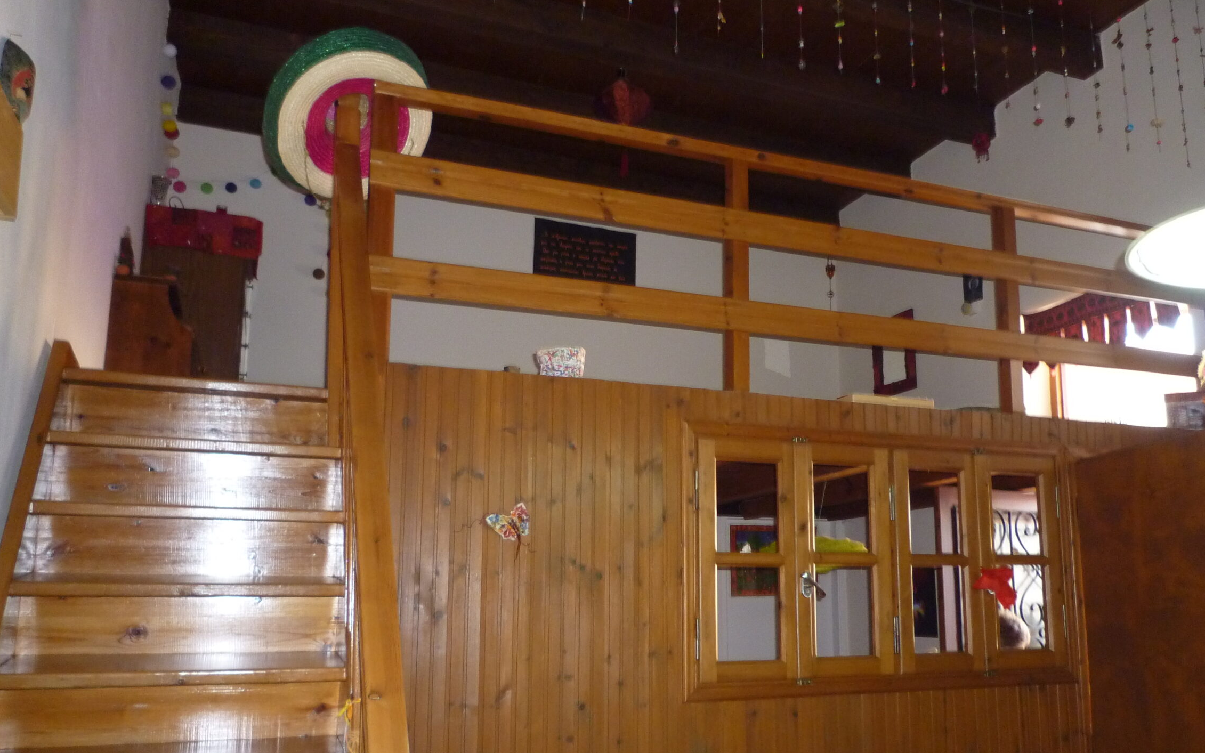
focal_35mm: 30
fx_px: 985
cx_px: 672
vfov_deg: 41.7
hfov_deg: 62.7
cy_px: 445
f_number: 2.8
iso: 250
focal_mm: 4.4
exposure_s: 1/30
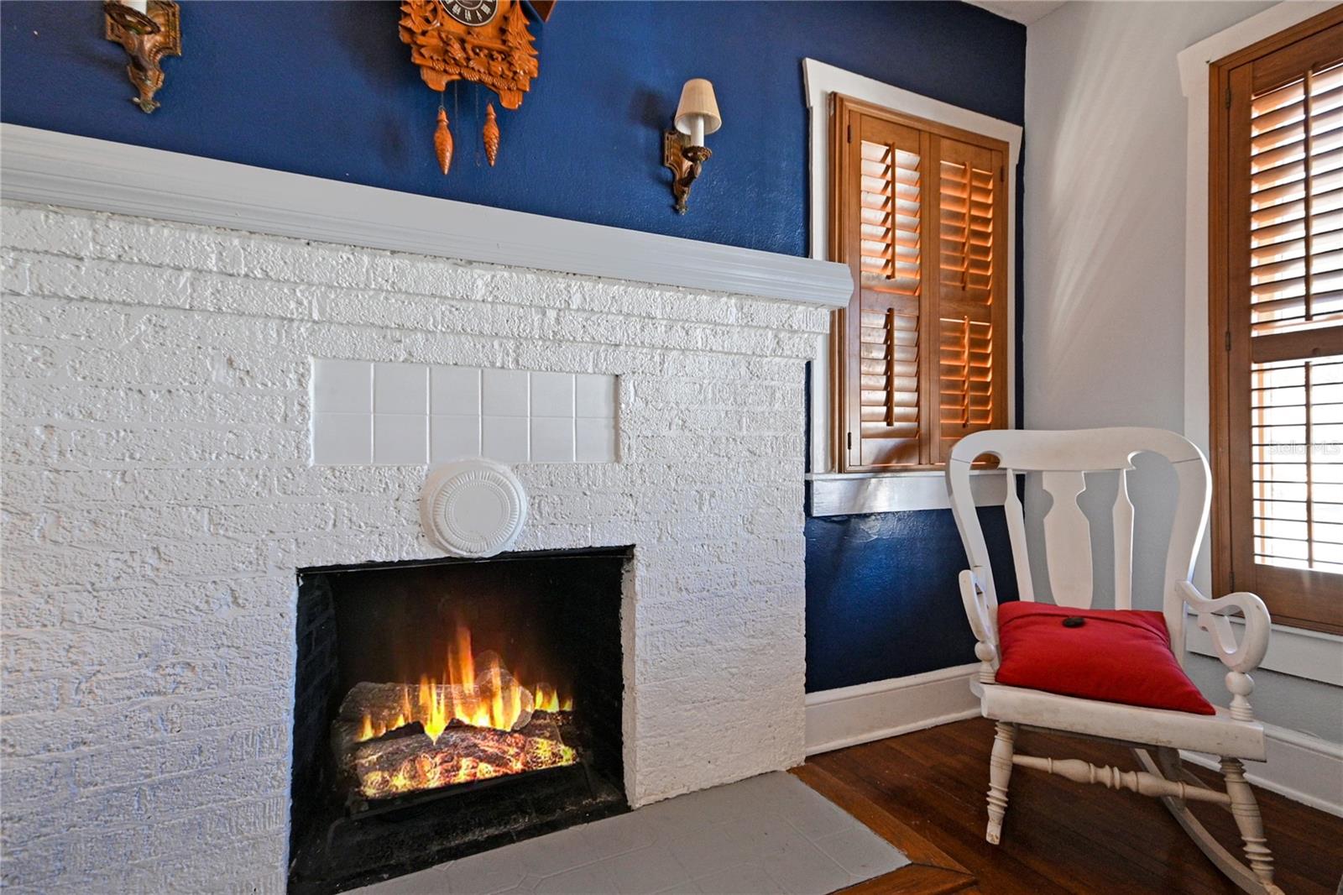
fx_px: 634
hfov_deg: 93.3
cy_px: 448
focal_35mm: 17
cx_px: 672
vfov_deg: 70.4
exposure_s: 1/125
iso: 1600
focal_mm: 11.5
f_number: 5.6
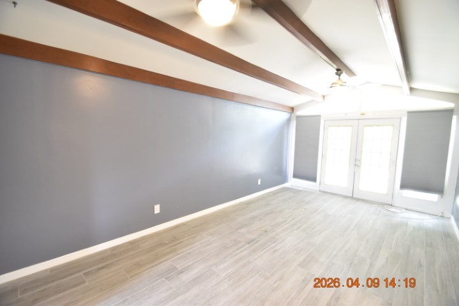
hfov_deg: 100.4
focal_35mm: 15
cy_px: 153
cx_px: 230
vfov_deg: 77.3
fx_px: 191
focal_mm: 10
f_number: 3.5
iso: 800
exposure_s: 1/15
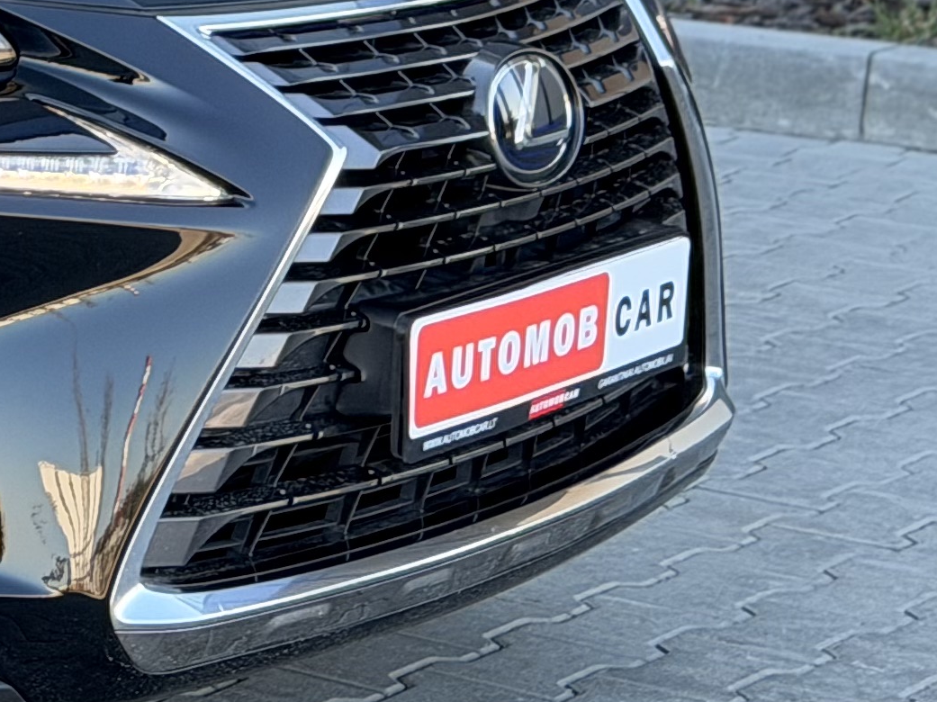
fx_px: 5033
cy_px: -274
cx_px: -874
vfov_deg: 7.9
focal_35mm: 186
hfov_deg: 9.9
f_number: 1.78
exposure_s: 1/310
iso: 64
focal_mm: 6.76
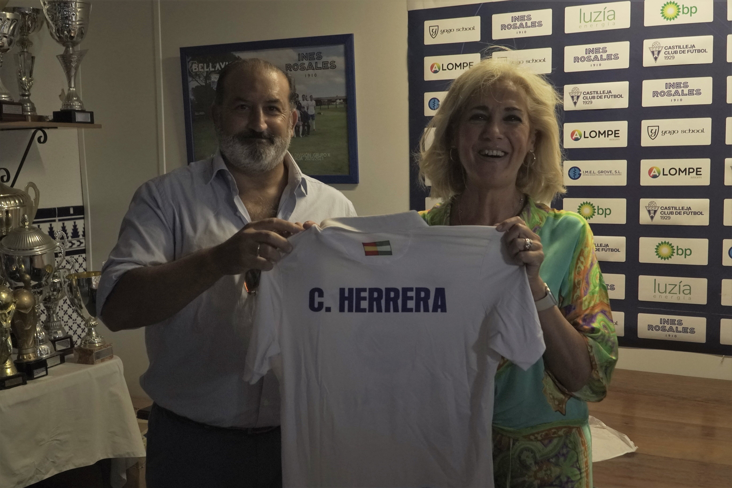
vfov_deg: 40.0
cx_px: 366
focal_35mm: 33
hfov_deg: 57.2
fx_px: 671
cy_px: 244
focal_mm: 22
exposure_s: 1/125
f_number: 5
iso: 2000
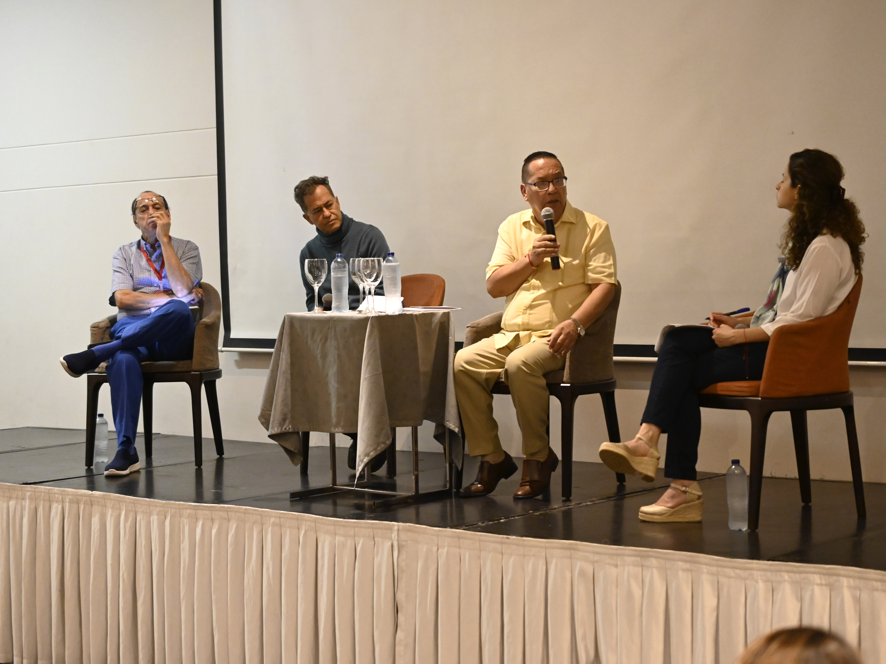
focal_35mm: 65
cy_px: 332
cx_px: 484
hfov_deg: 29.8
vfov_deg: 22.6
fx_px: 1664
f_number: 2.8
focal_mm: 40
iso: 4000
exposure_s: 1/100
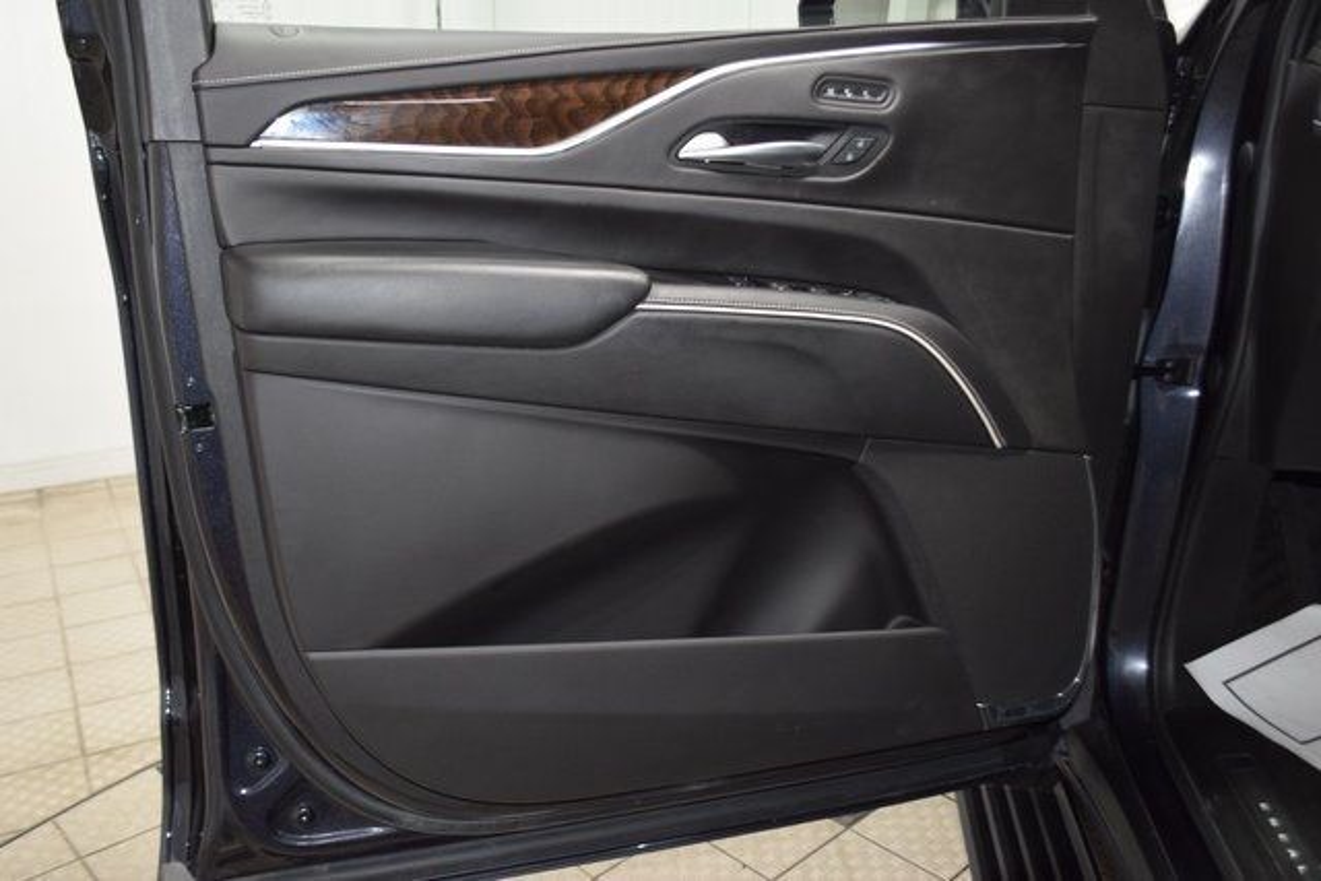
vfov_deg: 40.0
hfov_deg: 57.2
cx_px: 660
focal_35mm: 33
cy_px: 440
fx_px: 1211
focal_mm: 22
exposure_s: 1/60
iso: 1600
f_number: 3.8
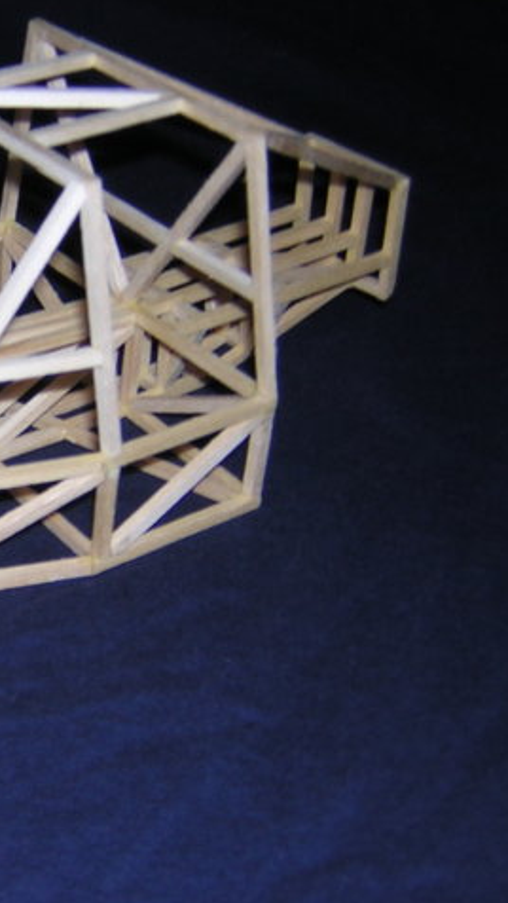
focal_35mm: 63
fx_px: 1508
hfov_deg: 18.3
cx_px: -76
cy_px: 450
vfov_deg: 33.3
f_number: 2.8
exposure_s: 1/60.1
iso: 100
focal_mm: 5.6
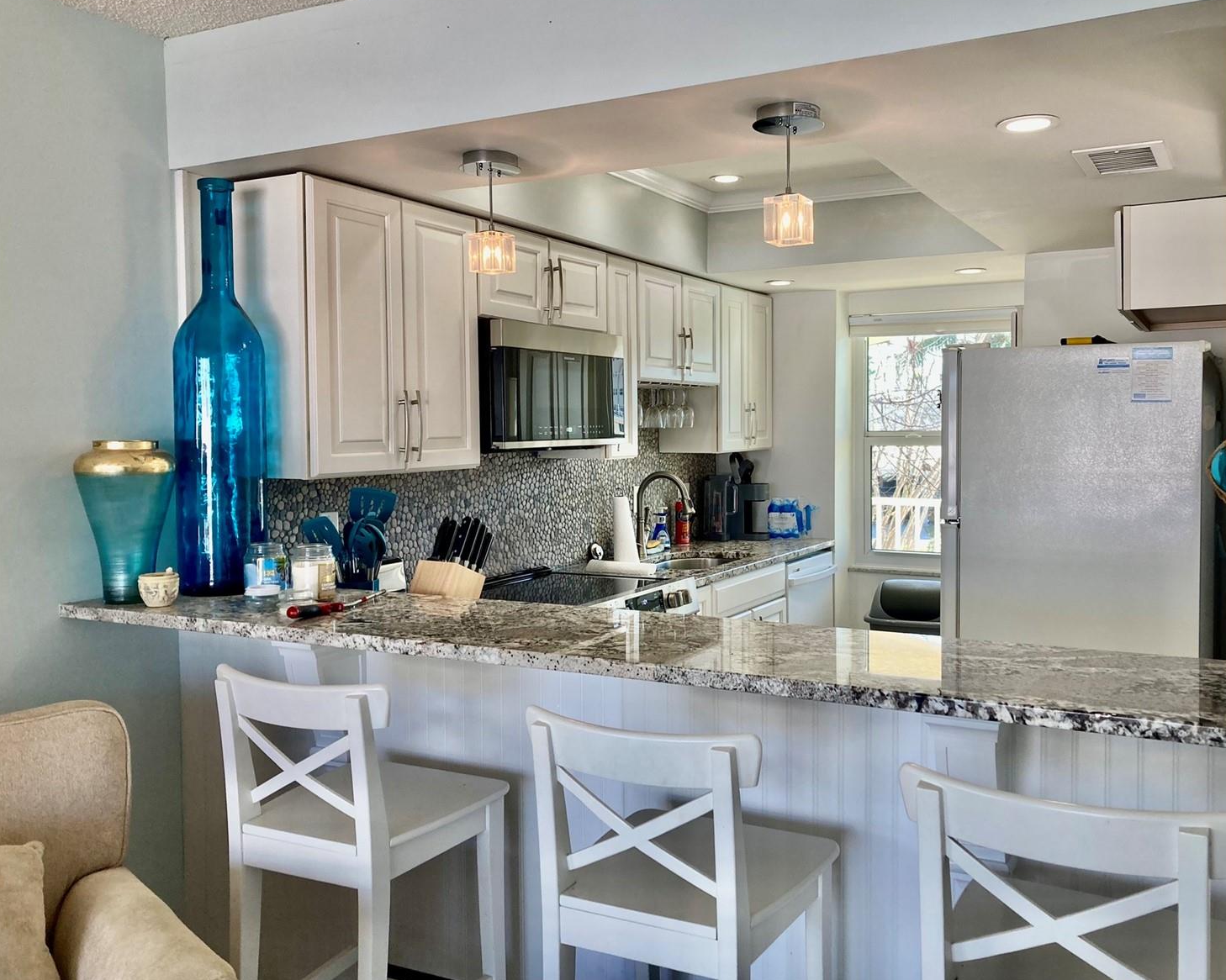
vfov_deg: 48.5
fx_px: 1088
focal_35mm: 30
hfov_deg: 58.7
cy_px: 478
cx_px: 668
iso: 50
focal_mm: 3.99
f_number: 1.8
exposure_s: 1/120
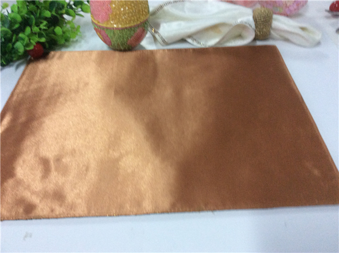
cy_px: 126
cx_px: 170
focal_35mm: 32
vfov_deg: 44.1
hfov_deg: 56.9
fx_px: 313
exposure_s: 1/25
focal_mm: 3.3
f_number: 2.4
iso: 160
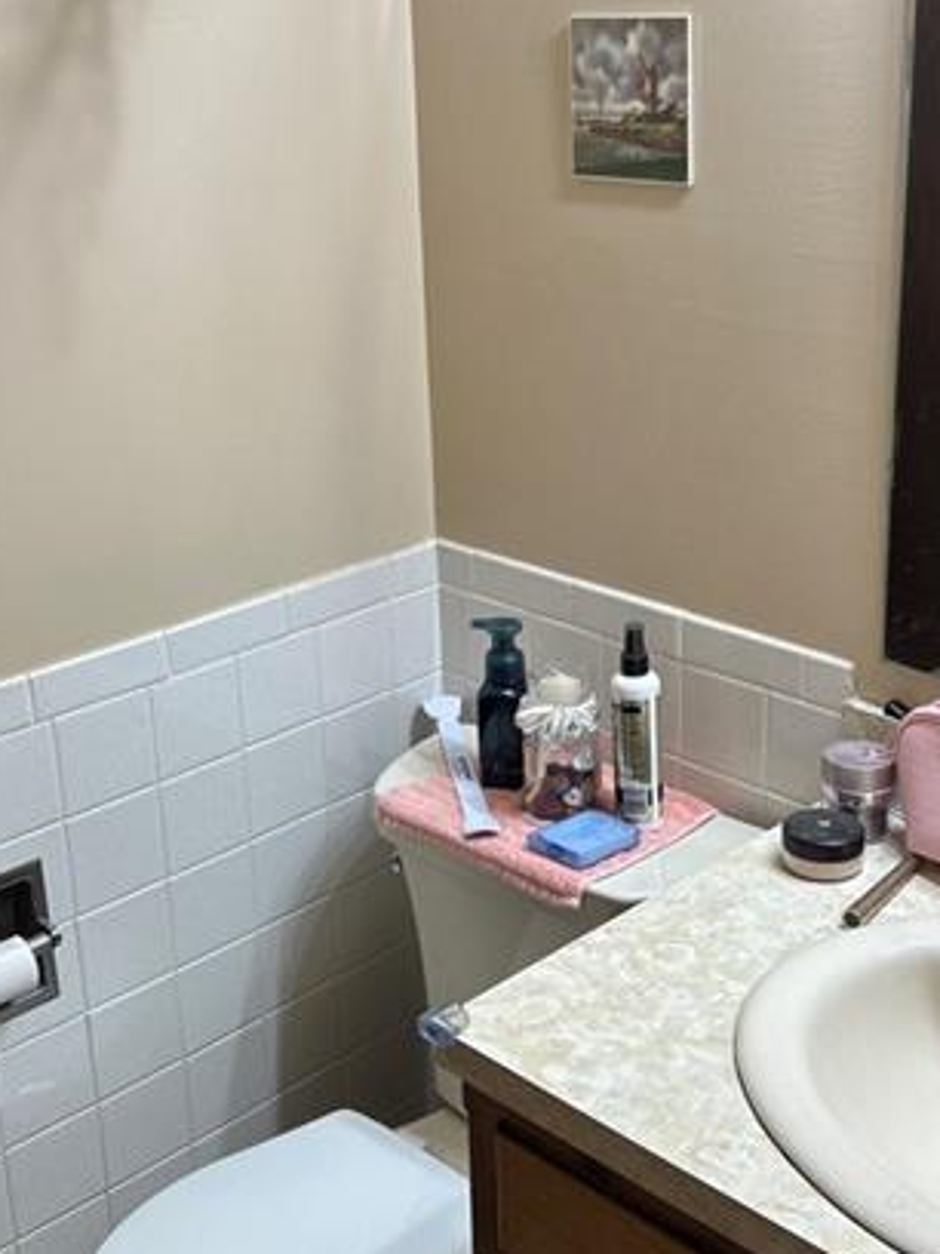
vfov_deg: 38.9
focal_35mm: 49
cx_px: 522
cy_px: 581
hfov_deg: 29.7
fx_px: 1774
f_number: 1.5
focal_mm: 5.7
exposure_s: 1/120
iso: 32
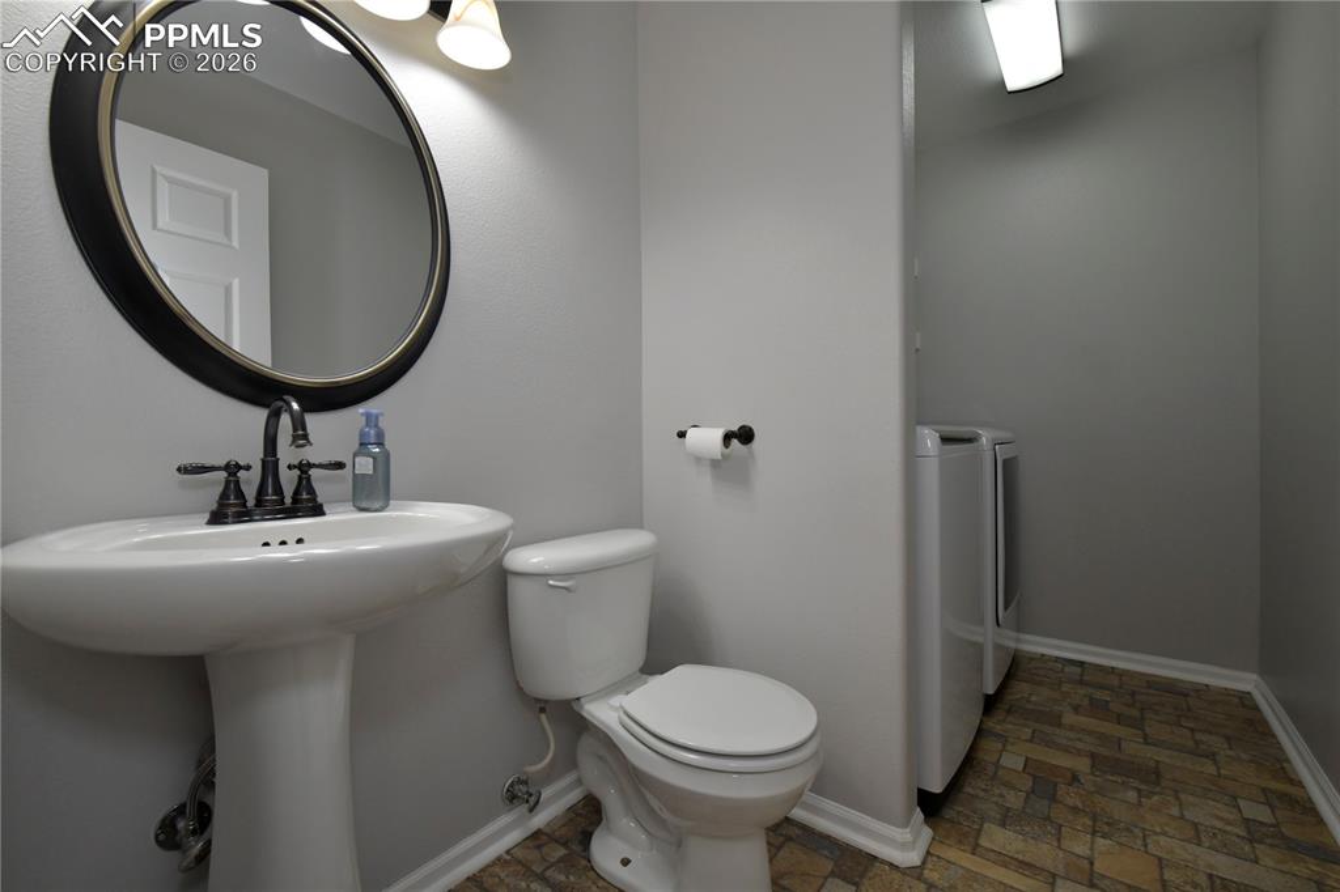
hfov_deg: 100.4
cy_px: 446
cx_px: 670
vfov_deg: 77.3
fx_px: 558
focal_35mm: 15
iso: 1250
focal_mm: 15
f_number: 9
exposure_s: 1/160
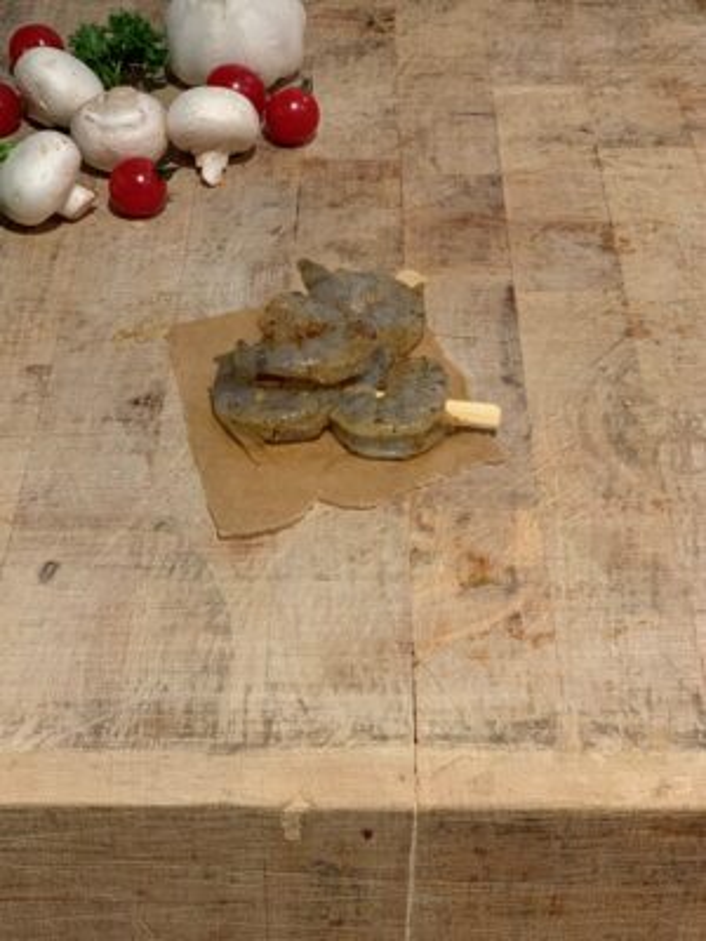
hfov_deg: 28.0
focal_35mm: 52
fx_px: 1414
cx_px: 353
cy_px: 470
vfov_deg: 36.8
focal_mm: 6
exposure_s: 1/50
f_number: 2.4
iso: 320
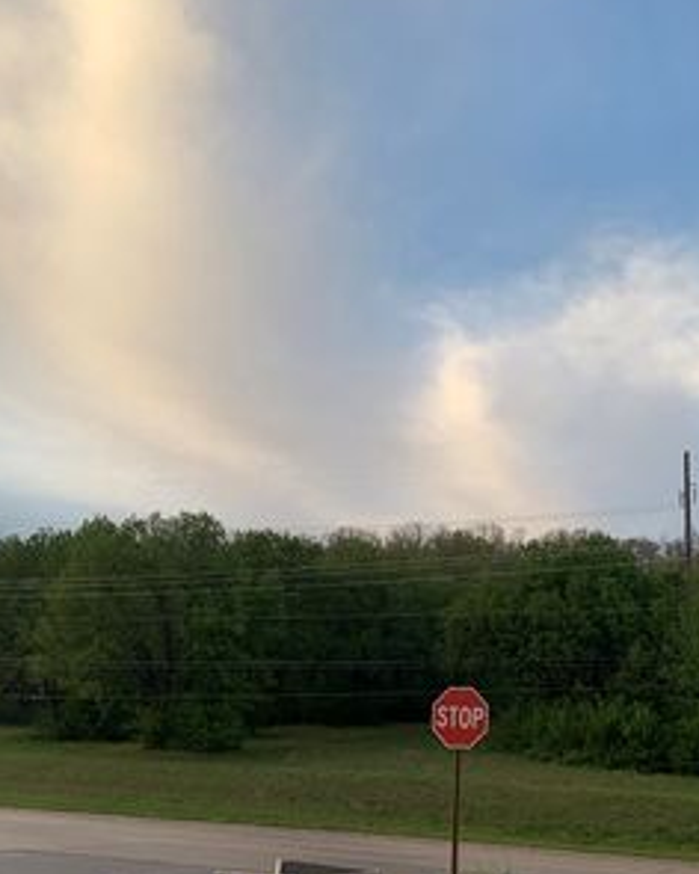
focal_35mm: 43
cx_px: 427
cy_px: 523
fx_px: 1112
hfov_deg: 34.8
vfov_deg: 42.7
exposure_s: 1/270
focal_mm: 4.25
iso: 25
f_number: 1.8
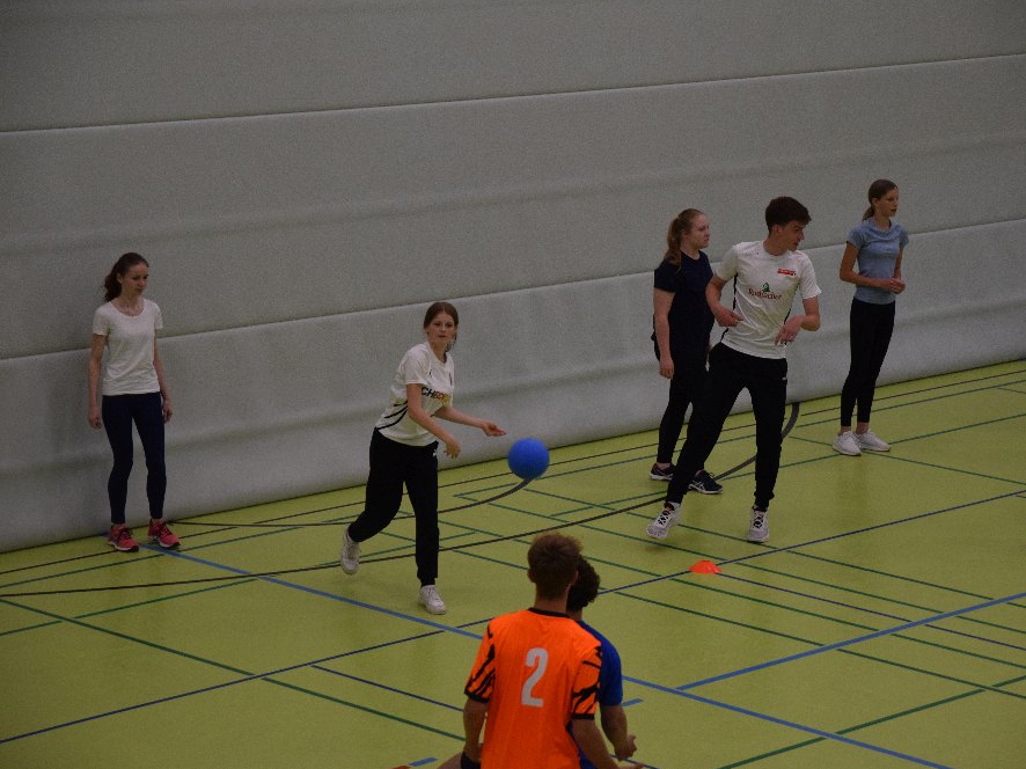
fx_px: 3378
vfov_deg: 13.0
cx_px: 560
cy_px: 385
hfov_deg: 17.3
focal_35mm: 114
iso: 2200
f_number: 4
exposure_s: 1/500
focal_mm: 70
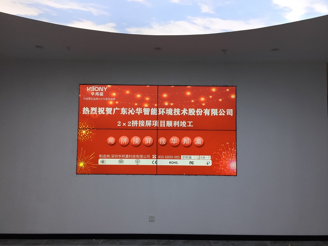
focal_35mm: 29
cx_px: 164
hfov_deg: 61.7
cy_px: 123
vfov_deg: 48.2
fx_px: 275
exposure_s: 1/100
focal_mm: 4.15
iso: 32
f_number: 2.2
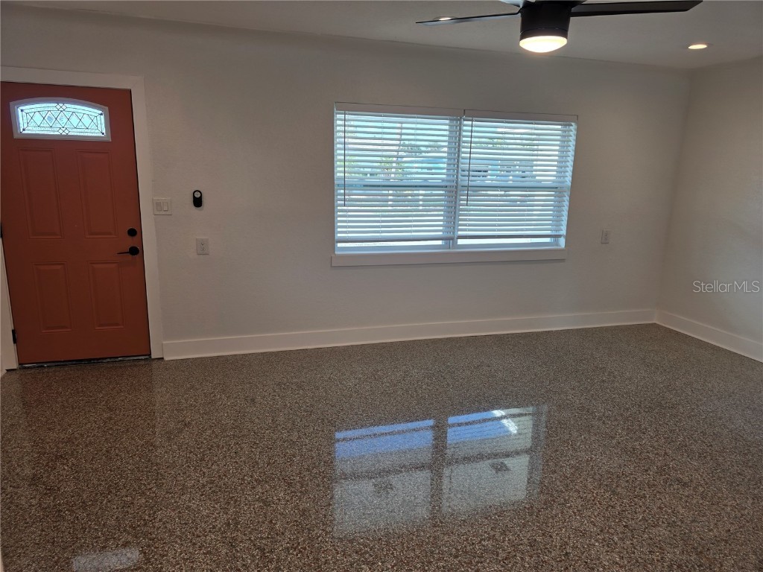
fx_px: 507
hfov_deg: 73.9
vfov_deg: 58.9
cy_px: 286
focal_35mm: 23
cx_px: 382
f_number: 1.7
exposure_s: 1/120
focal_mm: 6.3
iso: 40
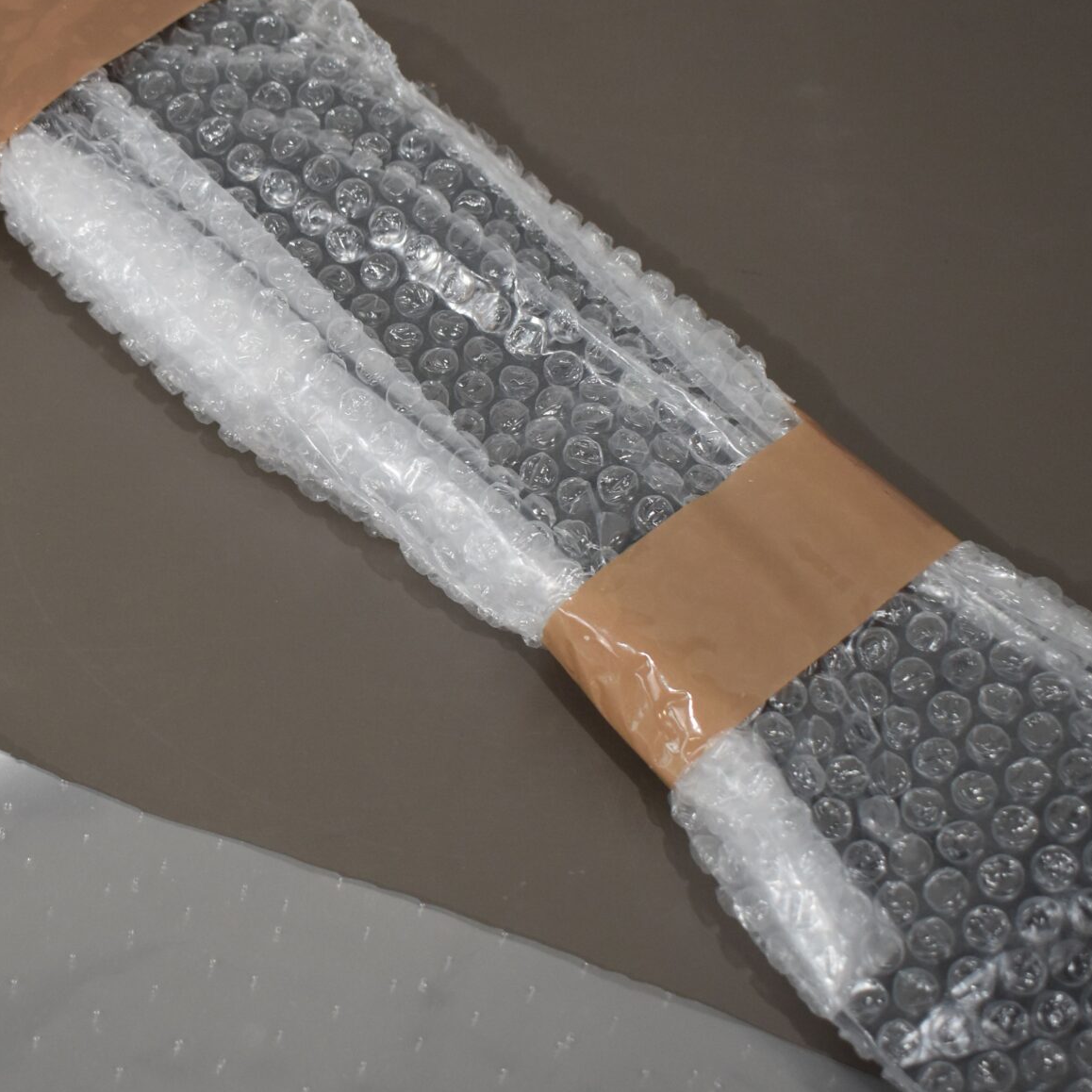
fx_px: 2213
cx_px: 299
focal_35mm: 62
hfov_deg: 27.4
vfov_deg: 27.7
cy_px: 496
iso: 640
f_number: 3.8
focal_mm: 22
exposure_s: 1/250
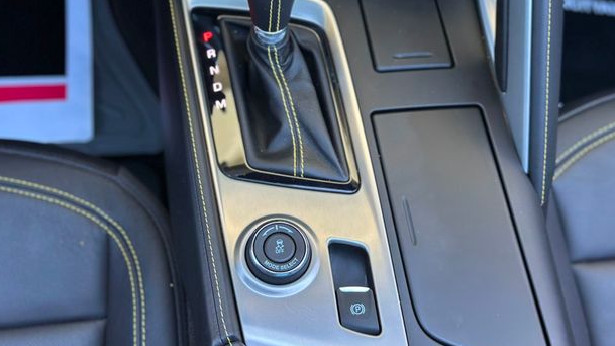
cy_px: 127
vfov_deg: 21.8
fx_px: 897
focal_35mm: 55
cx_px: 300
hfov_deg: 37.9
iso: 80
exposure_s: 1/121
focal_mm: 6.86
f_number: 1.78
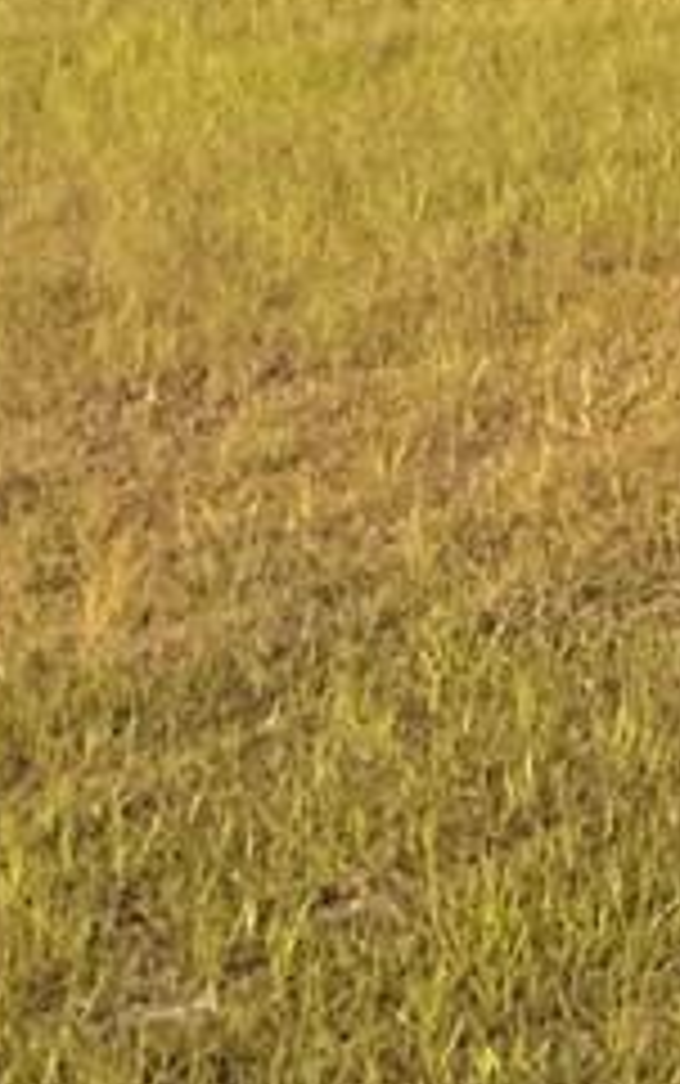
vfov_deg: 9.7
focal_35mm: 204
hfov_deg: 5.2
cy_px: -931
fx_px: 6038
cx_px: 3319
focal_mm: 3
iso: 16
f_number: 1.8
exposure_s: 1/719
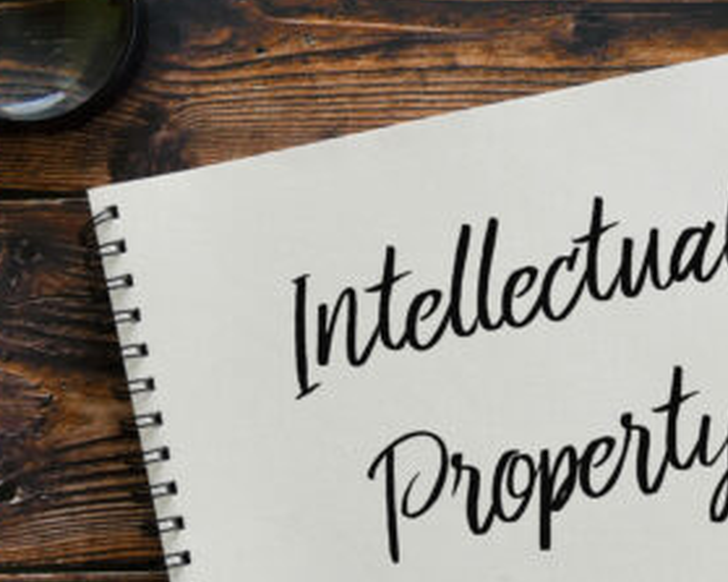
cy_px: 397
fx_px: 1486
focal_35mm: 69
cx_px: 571
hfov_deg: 27.0
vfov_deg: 22.0
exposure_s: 1/125
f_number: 5
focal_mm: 18.6
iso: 200
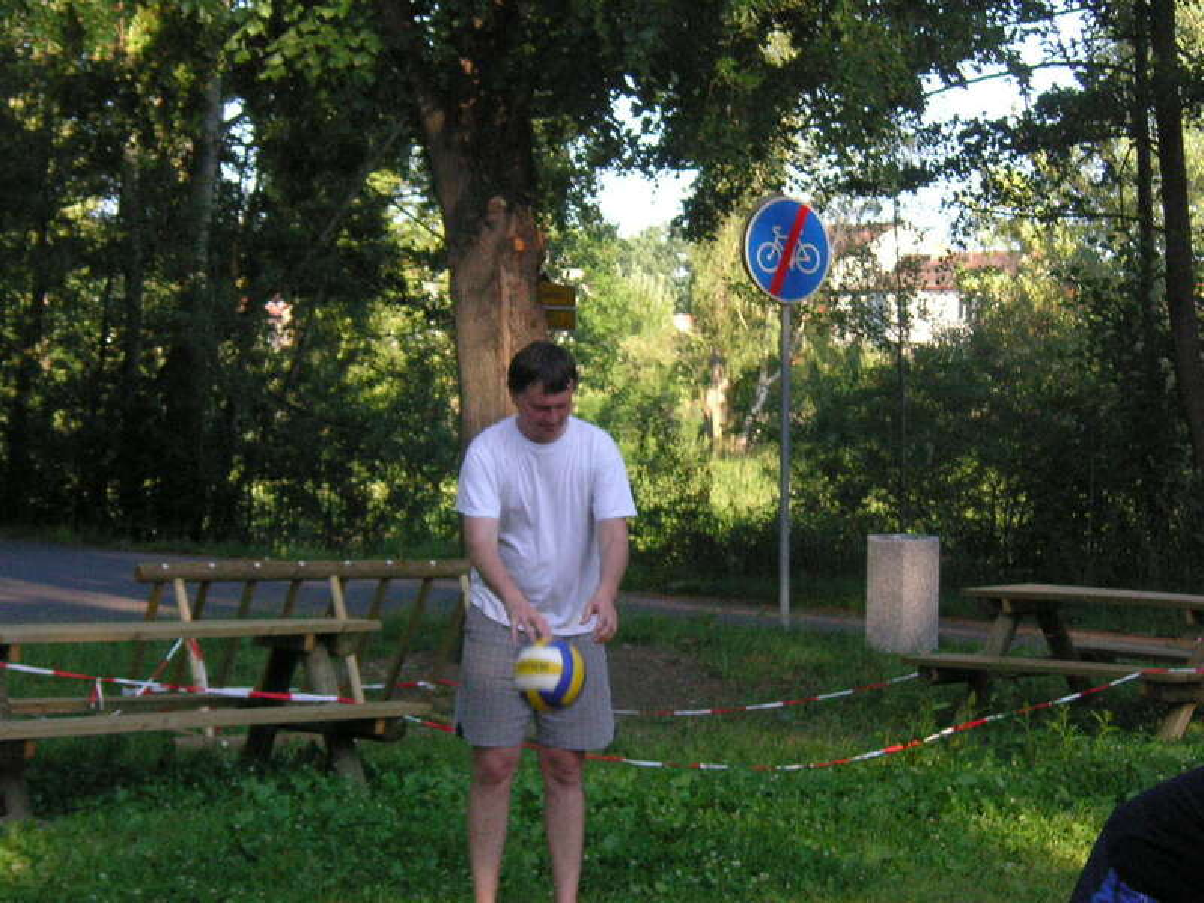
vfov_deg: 16.4
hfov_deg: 21.8
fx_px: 3130
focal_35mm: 90
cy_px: 452
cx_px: 602
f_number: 4.8
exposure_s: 1/180
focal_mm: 14.9
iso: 160
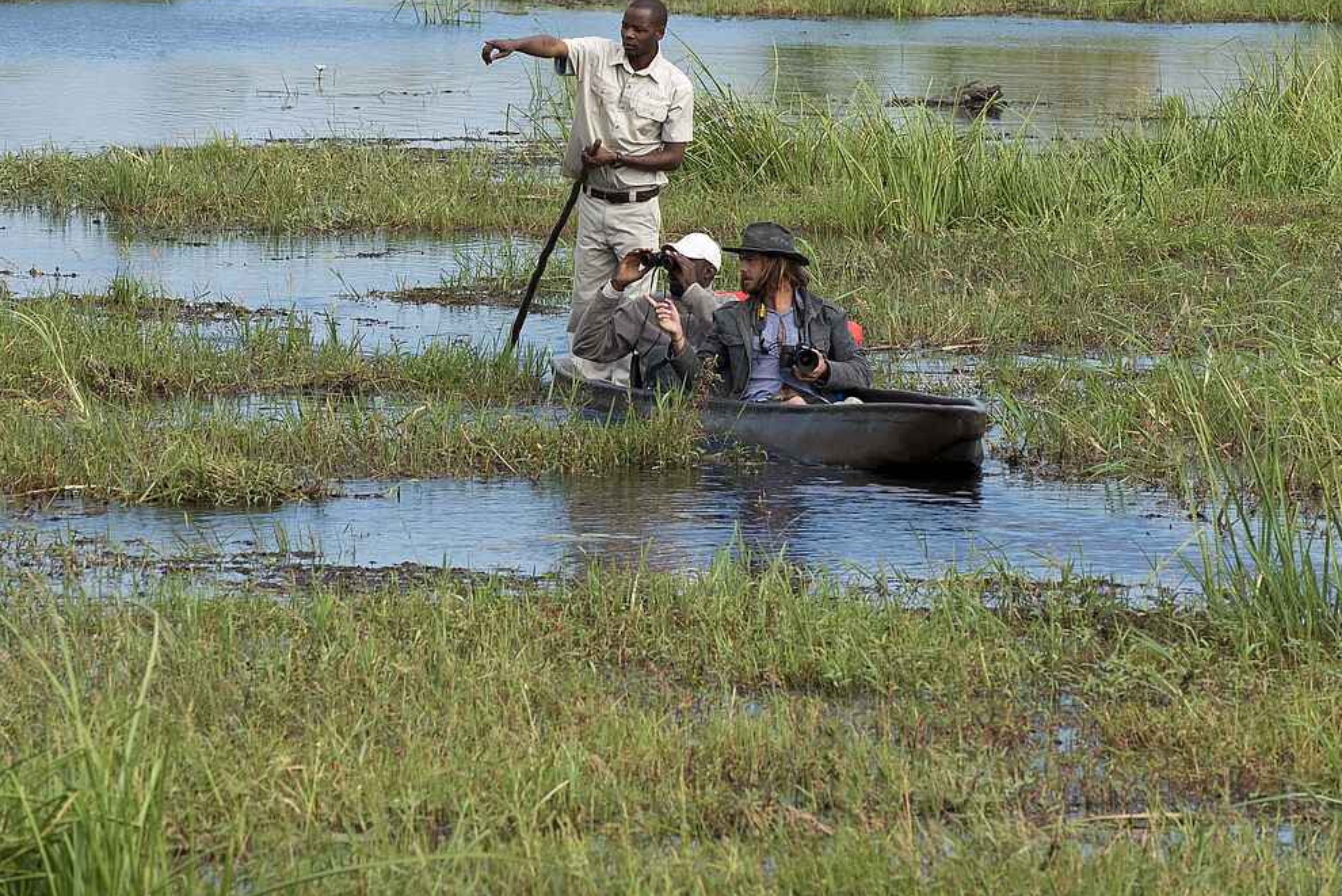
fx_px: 14469
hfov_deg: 5.3
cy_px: 184
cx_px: 519
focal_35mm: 388
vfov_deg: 3.5
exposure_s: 1/500
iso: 280
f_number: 6.7
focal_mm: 200
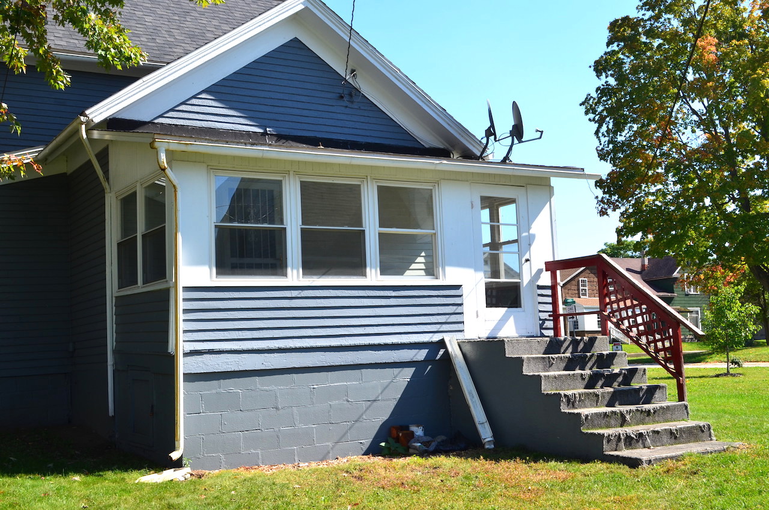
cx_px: 384
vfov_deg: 30.7
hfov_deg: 45.0
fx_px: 927
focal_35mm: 44
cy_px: 255
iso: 320
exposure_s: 1/250
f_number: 10
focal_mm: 29
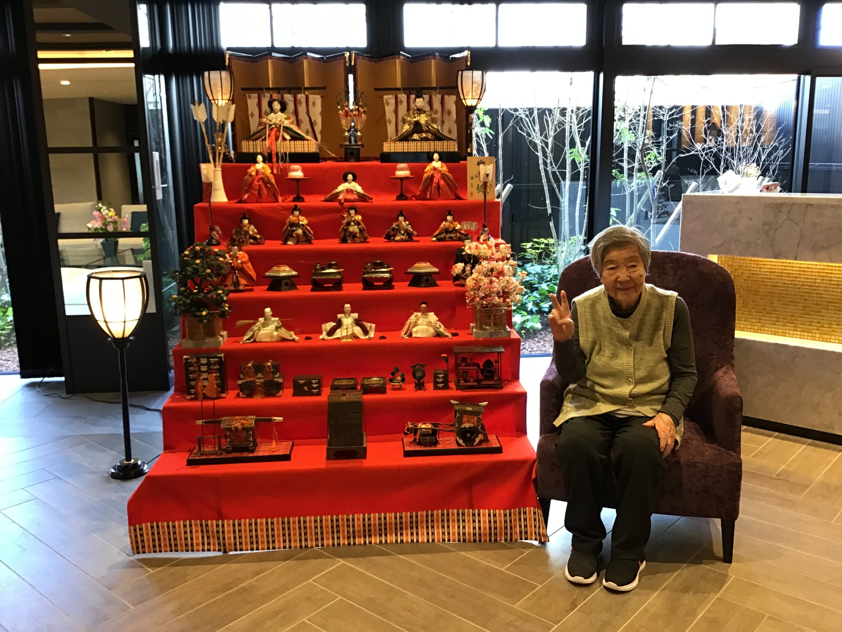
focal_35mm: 31
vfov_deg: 45.4
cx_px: 421
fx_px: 754
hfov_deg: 58.4
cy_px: 316
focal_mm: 3.3
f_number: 2.4
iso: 100
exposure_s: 1/30
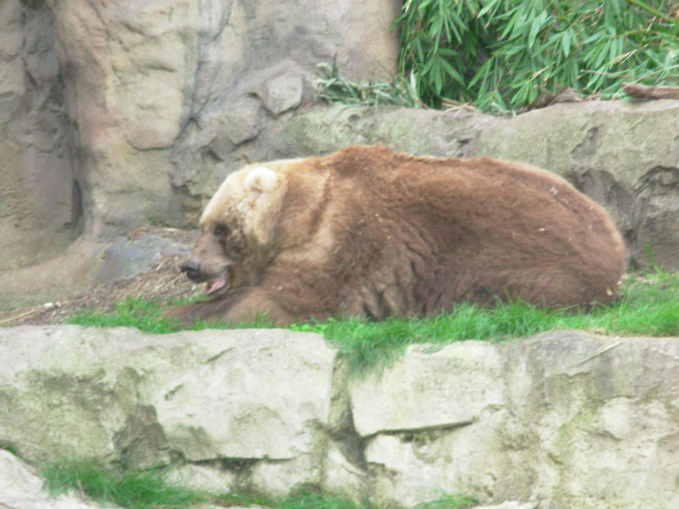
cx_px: 340
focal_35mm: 190
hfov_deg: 10.4
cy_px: 254
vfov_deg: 7.8
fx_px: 3727
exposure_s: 1/41.5
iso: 200
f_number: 5
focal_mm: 31.4
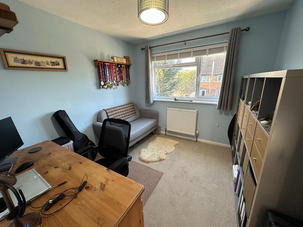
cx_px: 152
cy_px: 114
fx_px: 123
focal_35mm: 14
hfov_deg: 102.1
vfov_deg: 85.7
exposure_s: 1/99
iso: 160
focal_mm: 2.22
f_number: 2.2
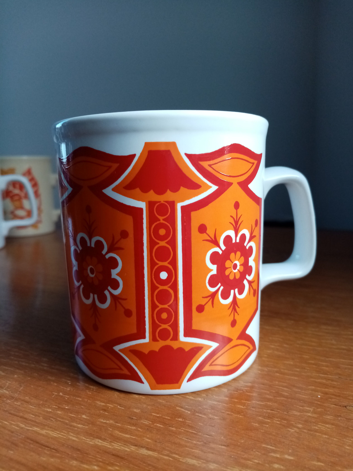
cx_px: 176
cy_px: 236
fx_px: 354
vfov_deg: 67.3
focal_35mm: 26
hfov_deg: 53.1
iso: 164
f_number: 1.8
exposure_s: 1/100
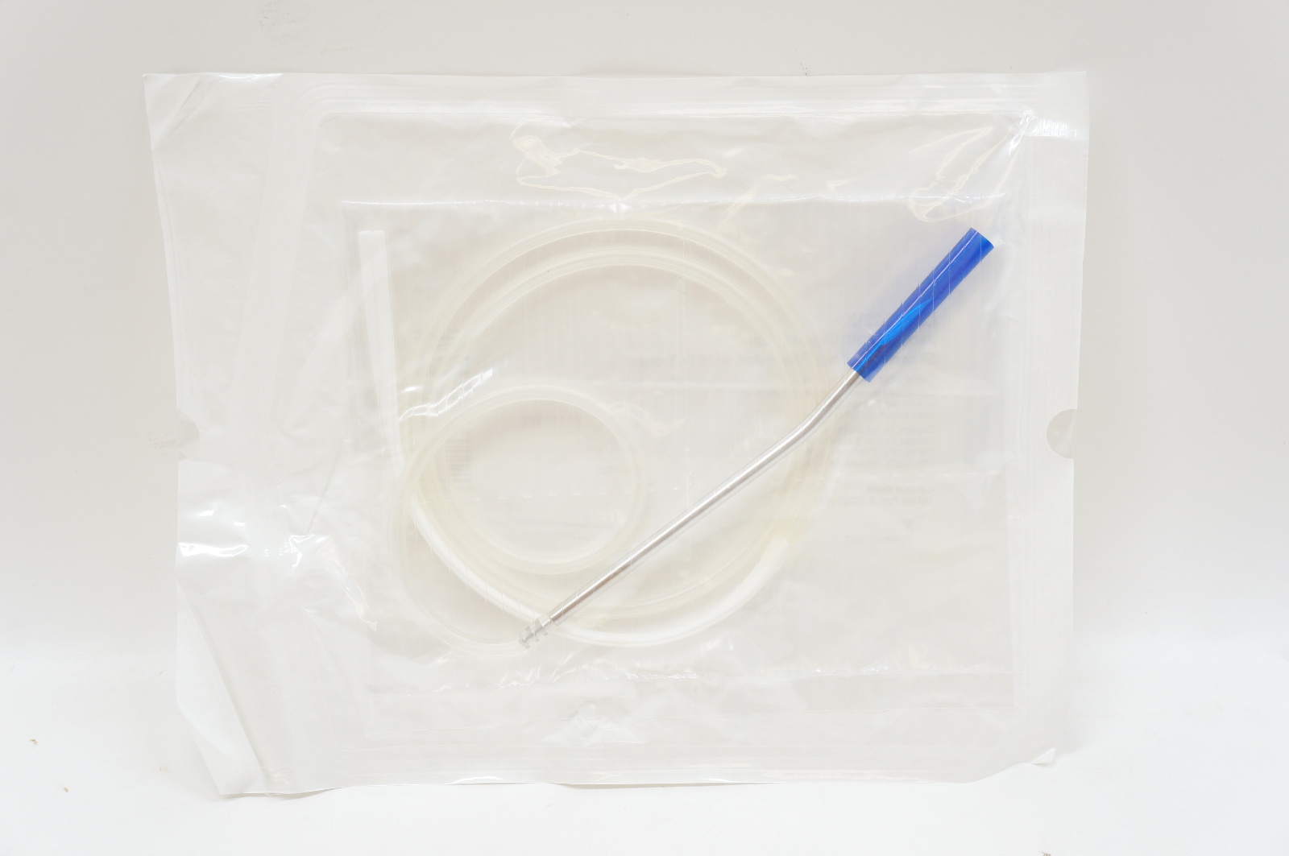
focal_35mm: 48
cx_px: 644
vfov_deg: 28.0
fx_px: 1717
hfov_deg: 41.2
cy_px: 428
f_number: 7.1
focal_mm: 32
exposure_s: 1/40
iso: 400
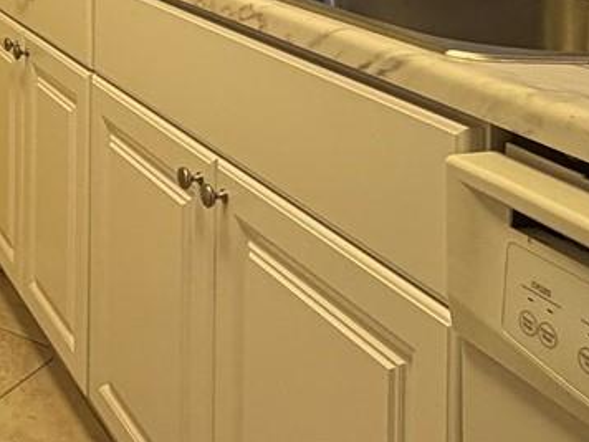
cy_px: -175
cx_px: -319
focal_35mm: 63
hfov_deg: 23.7
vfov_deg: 20.6
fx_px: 1072
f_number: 2.2
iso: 160
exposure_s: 1/60
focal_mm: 2.22
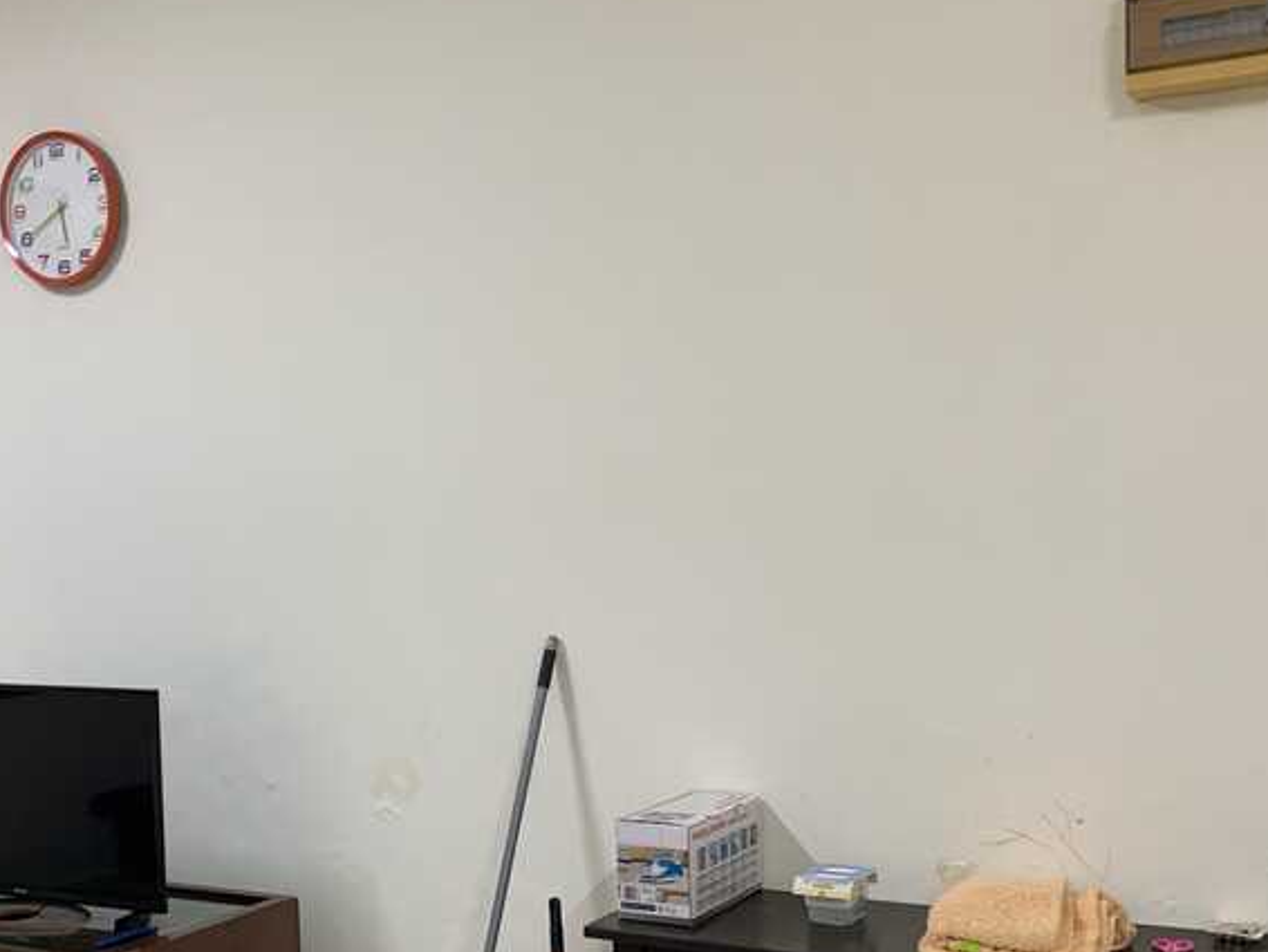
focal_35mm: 47
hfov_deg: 40.0
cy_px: 650
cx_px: 441
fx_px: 1722
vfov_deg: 30.6
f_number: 1.8
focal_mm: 4.25
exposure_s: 1/60
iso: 160
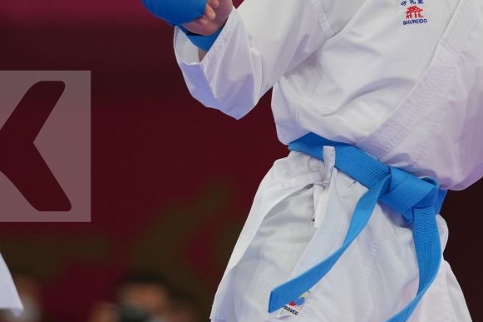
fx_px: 7940
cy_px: 146
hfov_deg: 3.5
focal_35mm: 592
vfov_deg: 2.3
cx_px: 295
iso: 500
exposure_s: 1/1000
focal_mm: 191
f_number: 2.8
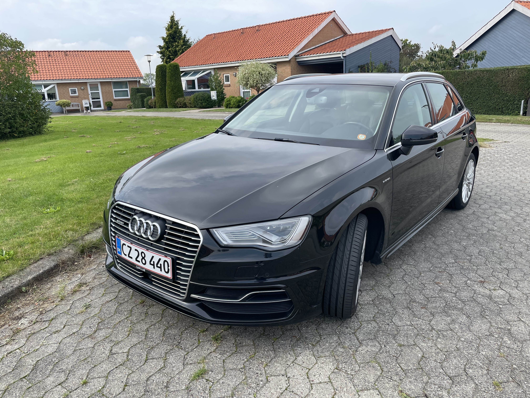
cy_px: 199
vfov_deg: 53.1
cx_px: 265
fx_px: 398
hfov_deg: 67.3
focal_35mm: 26
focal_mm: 4.2
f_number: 1.6
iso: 32
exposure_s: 1/1159
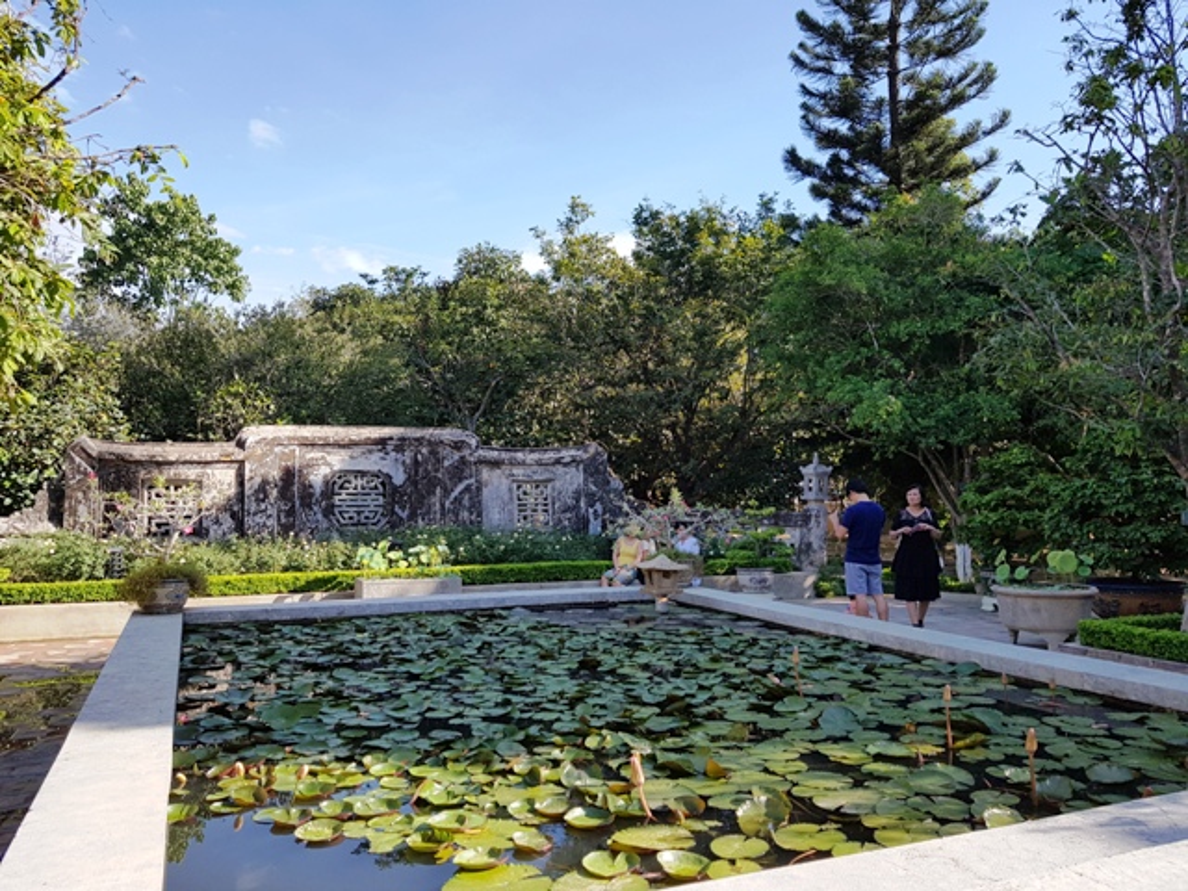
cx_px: 594
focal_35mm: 26
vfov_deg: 53.1
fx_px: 892
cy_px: 446
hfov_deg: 67.3
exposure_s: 1/926
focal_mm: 4.3
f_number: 1.7
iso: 40
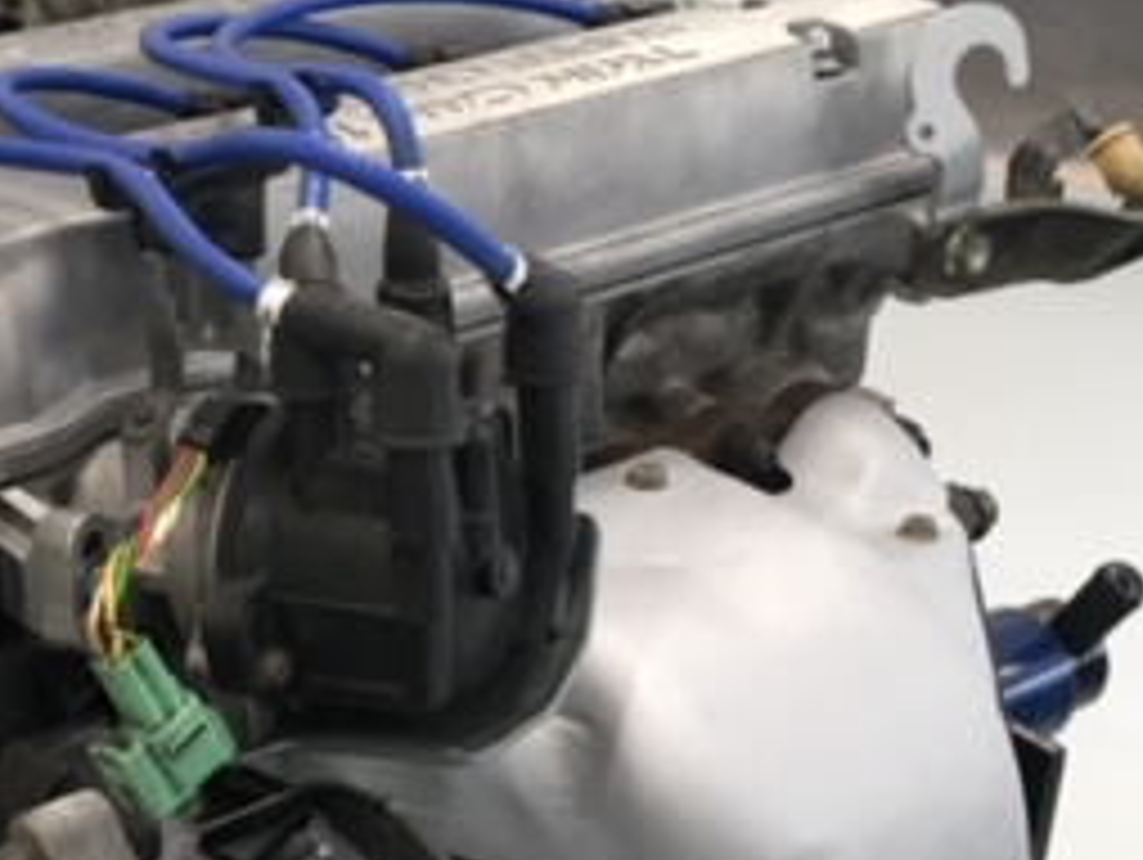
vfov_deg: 20.0
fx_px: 2413
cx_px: 356
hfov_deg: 26.5
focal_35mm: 73
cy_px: 675
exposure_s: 1/33
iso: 50
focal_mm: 4.15
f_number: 2.2
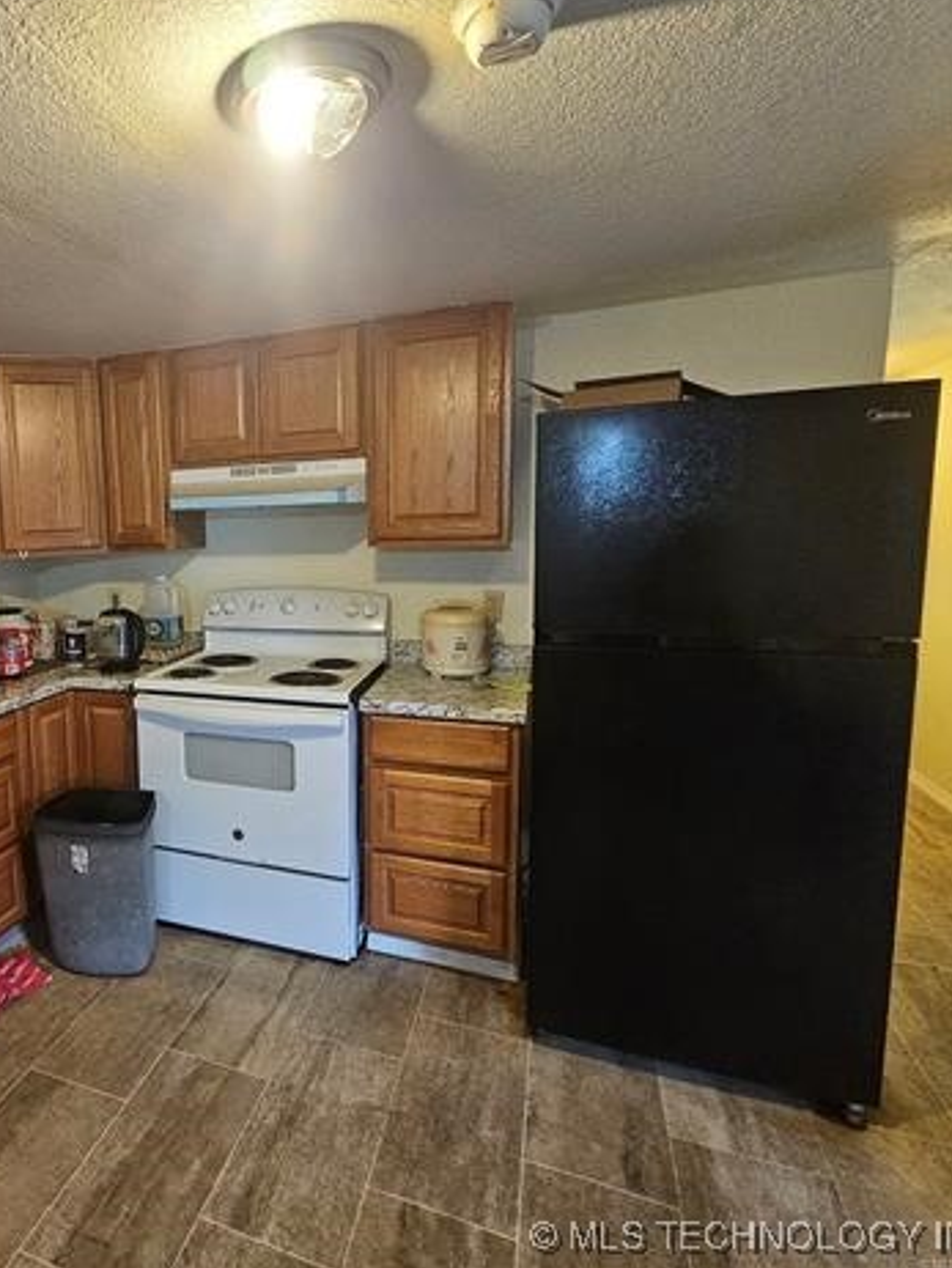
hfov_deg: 66.7
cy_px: 615
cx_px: 228
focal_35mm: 18
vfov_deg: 87.7
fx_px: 659
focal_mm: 2.2
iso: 640
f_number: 2.2
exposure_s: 1/30
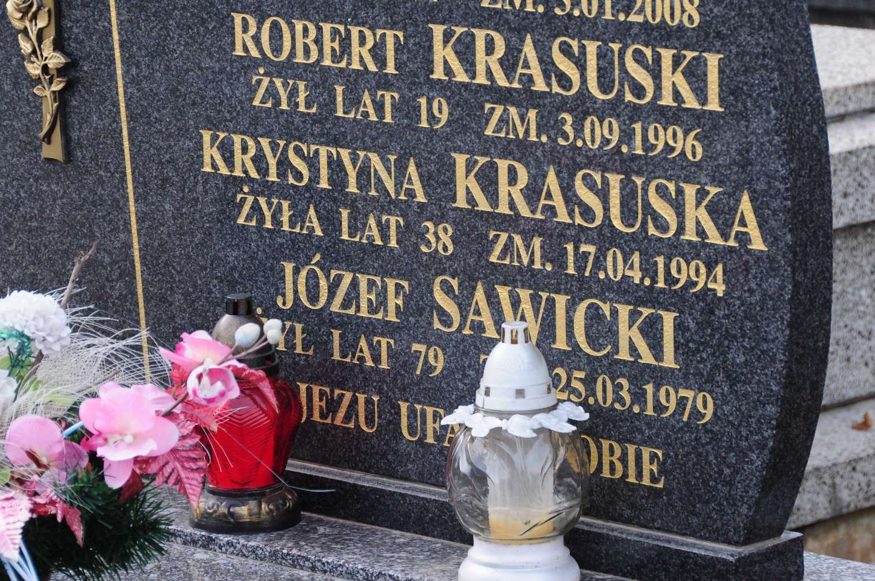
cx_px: 430
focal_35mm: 206
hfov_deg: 10.0
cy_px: 165
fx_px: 4994
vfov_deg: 6.7
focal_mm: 95
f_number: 7.1
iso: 500
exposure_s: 1/400
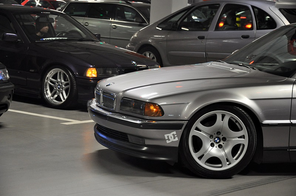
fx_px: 862
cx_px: 148
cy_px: 98
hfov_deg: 19.5
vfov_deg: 13.0
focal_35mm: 105
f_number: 5.3
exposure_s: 1/30
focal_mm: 70
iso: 1100
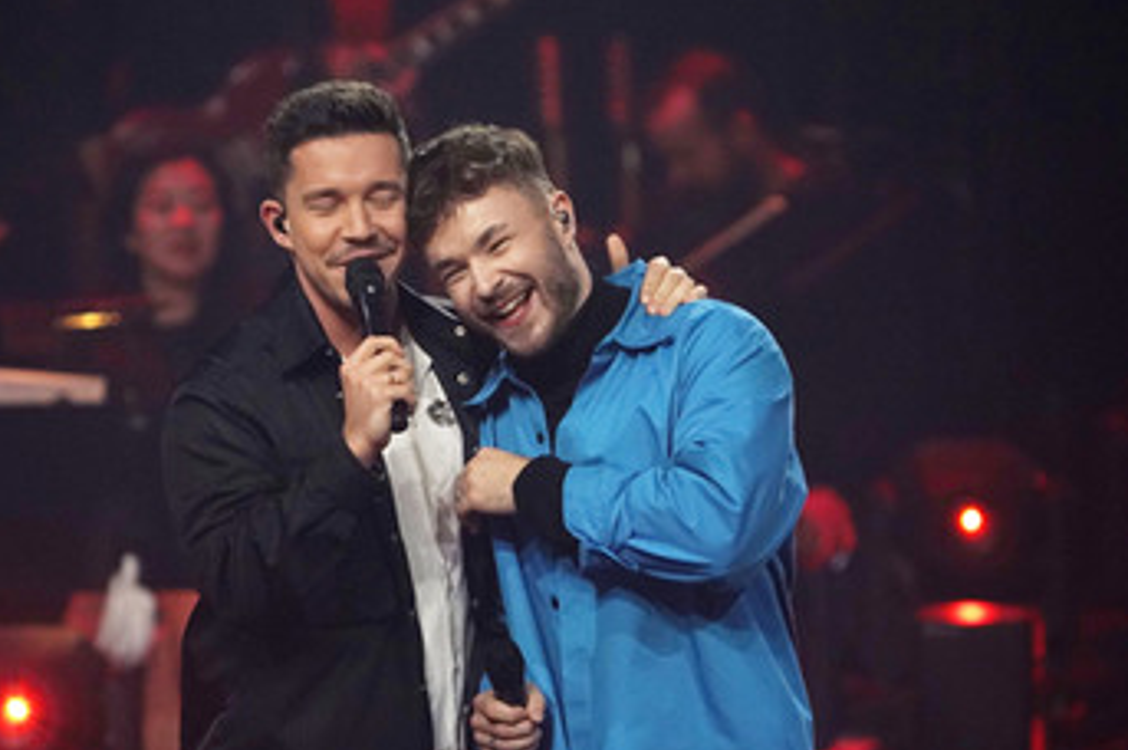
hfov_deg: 3.4
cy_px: 477
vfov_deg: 2.3
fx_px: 18907
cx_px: 419
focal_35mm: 604
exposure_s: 1/320
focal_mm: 459
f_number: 6.3
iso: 4000
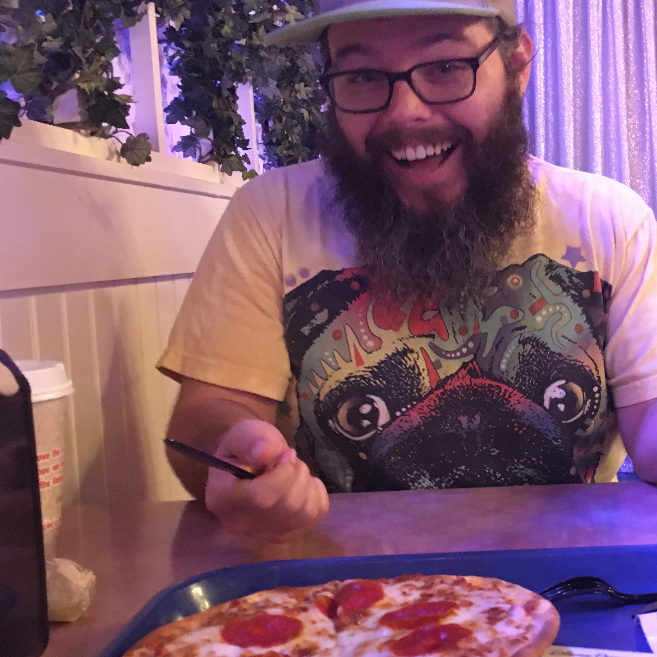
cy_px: 335
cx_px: 595
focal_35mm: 49
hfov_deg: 32.9
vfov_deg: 34.7
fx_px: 1052
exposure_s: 1/15
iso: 500
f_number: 2.2
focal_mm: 4.15
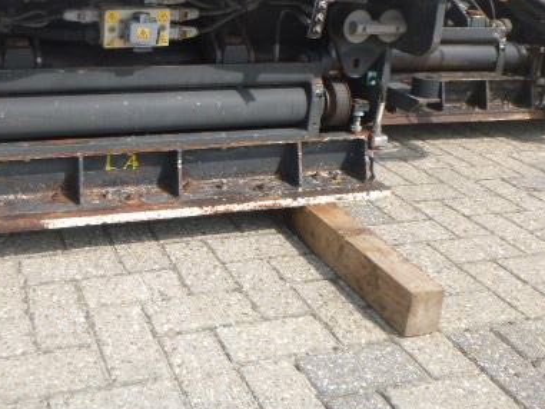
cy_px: 80
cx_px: 144
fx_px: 661
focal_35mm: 42
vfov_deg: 33.4
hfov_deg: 43.5
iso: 100
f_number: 3.9
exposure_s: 1/200
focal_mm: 4.5
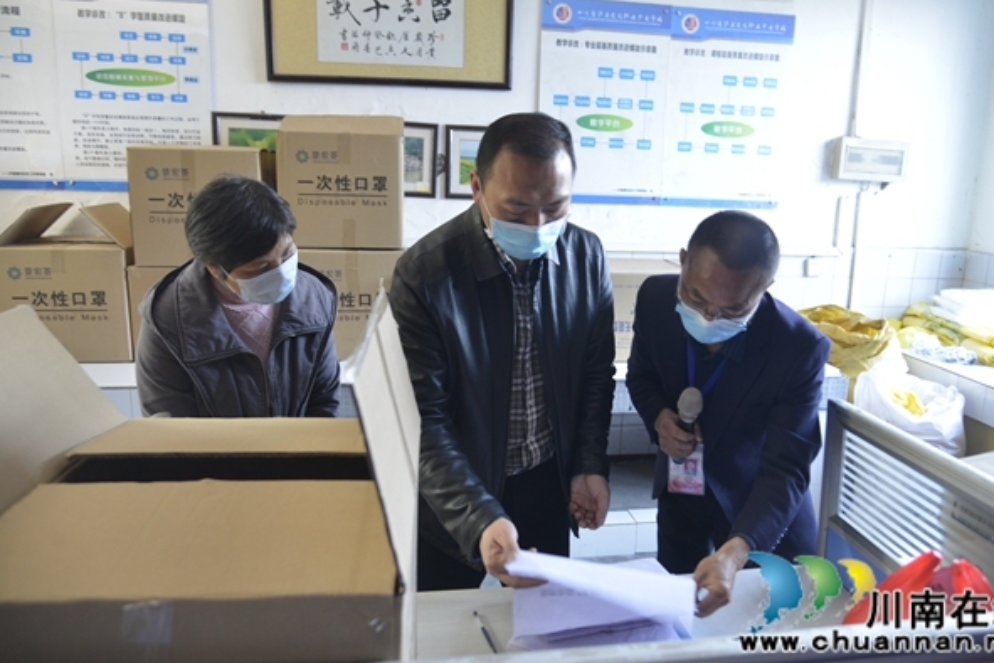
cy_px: 319
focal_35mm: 26
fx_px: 718
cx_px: 537
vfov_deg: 49.5
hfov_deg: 69.3
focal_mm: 24
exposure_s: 1/25
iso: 800
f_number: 4
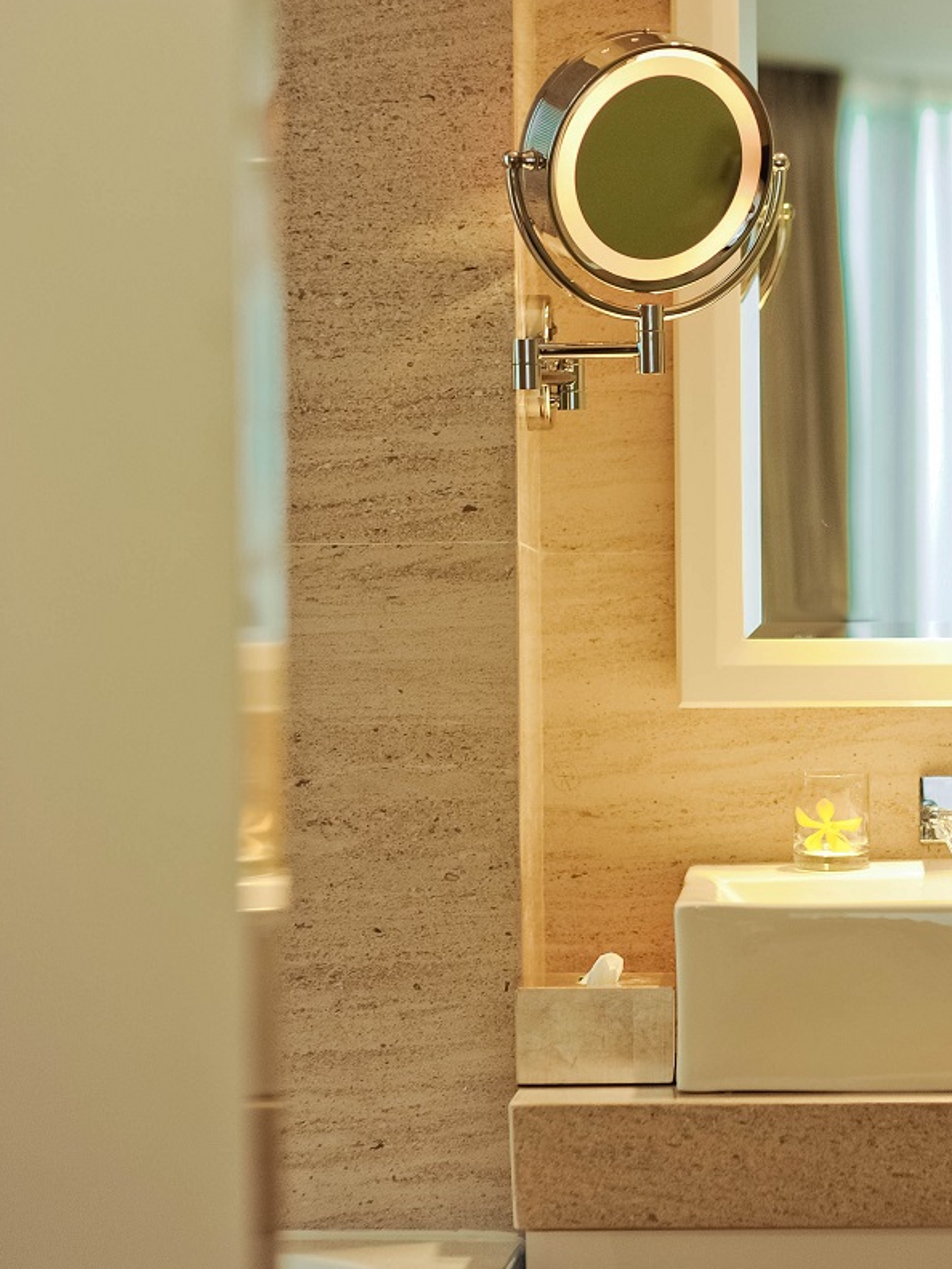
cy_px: 638
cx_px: 902
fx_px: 4547
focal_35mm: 124
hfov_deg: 11.9
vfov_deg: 15.9
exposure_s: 1/125
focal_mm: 85
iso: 640
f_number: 2.8
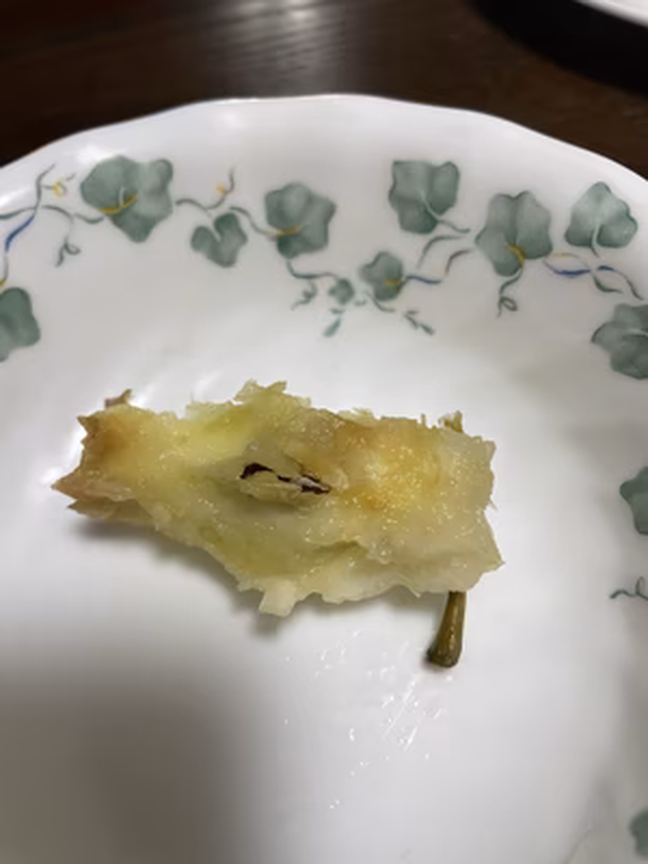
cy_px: 432
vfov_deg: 67.3
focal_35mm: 26
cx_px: 324
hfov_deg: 53.1
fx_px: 649
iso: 80
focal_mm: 4.2
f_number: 1.6
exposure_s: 1/100
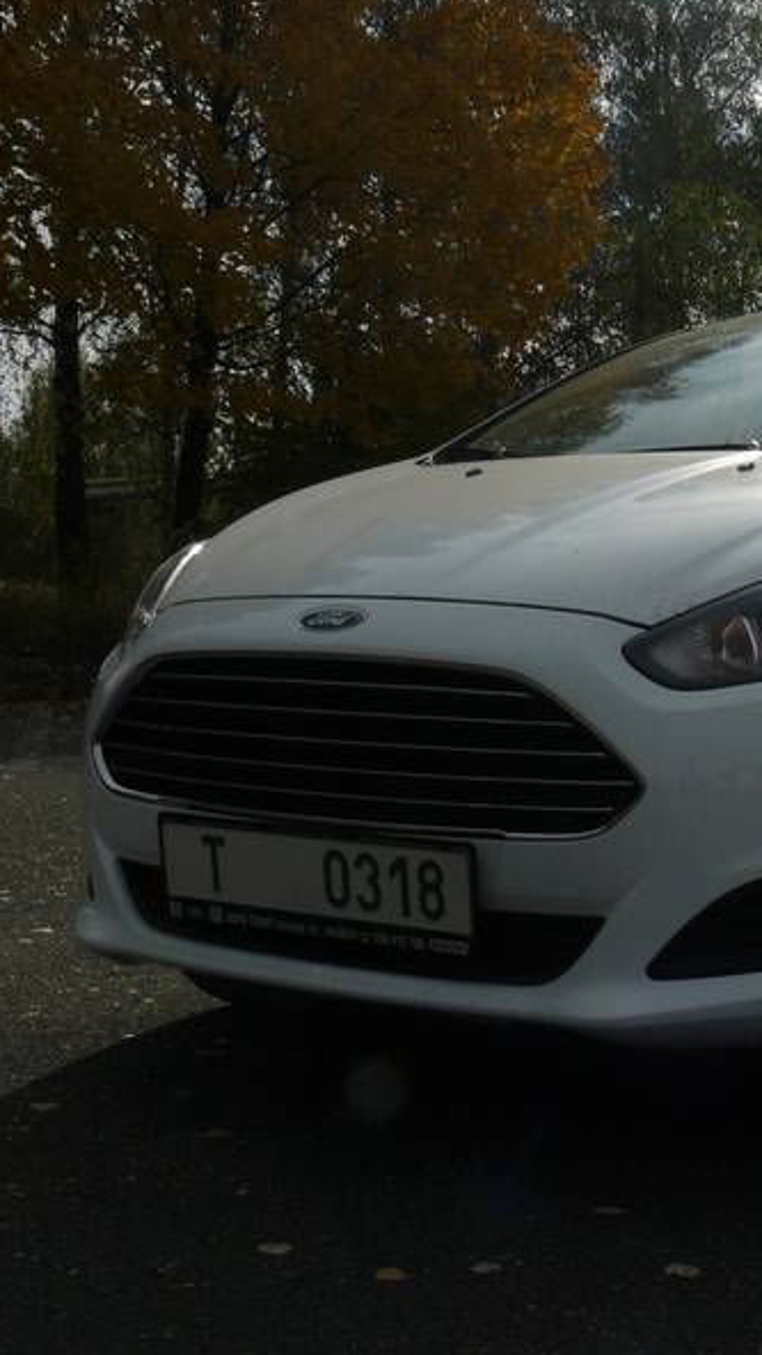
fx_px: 1904
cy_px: 673
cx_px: 744
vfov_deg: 39.2
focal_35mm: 53
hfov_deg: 21.9
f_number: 8
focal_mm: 6
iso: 100
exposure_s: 1/640
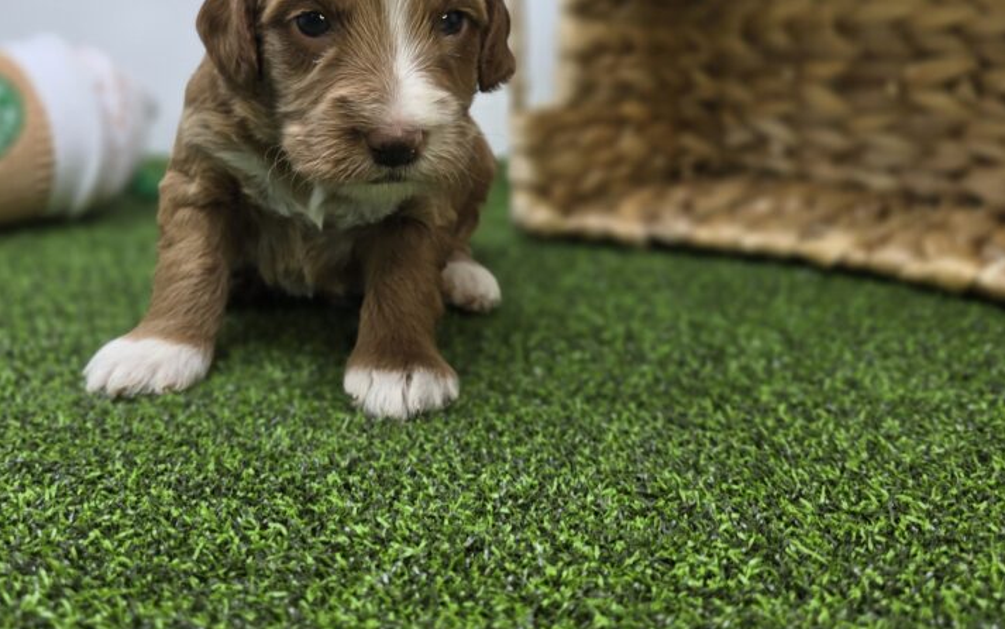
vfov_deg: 35.4
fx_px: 959
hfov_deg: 55.2
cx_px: 448
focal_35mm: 35
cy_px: 147
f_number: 1.7
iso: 64
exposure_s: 1/120
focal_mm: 6.3
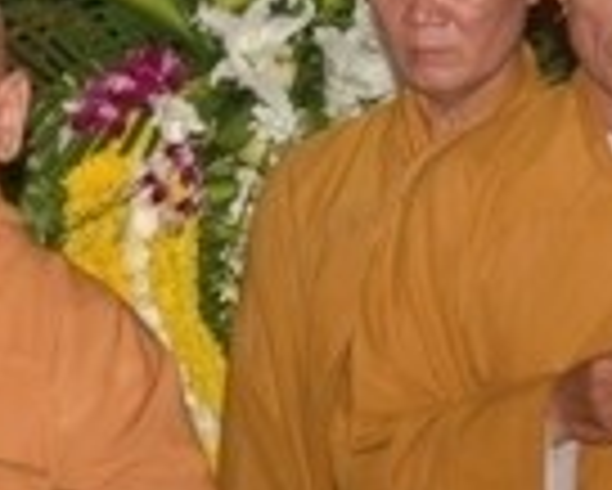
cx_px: 248
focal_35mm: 265
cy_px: 481
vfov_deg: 5.8
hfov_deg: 7.3
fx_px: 4803
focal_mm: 40
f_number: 4.5
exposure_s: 1/60
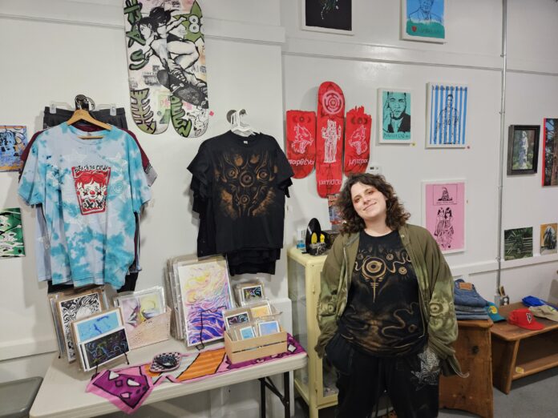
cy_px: 209
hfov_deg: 73.9
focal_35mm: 23
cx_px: 279
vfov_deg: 58.9
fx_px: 371
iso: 800
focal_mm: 5.4
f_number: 1.8
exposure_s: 1/60
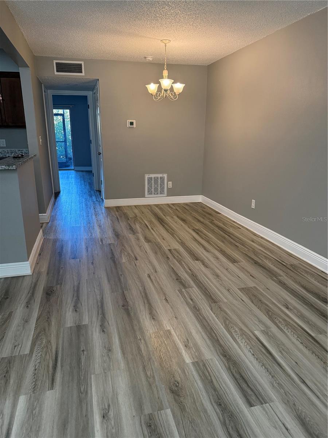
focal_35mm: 24
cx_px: 164
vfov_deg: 71.6
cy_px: 219
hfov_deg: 56.8
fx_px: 303
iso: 400
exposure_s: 1/120
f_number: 1.78
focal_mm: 6.76
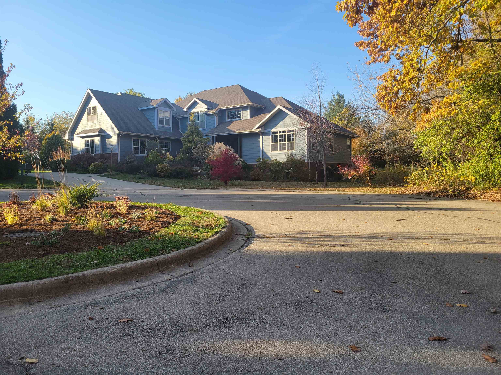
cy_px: 188
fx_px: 376
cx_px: 250
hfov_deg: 67.3
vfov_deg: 53.1
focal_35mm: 26
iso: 40
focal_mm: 5.4
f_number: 1.8
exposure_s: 1/929
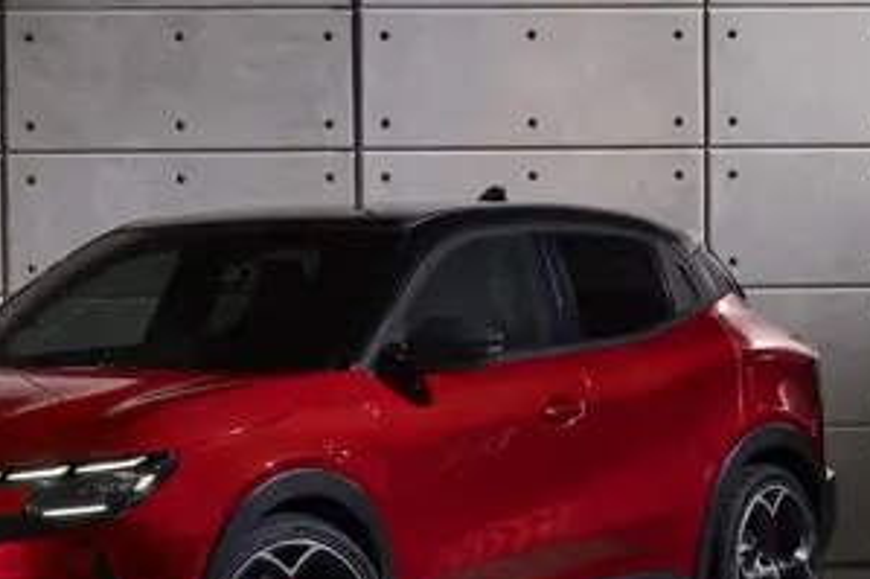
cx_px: 160
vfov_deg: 9.9
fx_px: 3357
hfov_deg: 14.7
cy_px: 374
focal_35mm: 139
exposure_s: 1/13
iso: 100
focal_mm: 52
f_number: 6.3
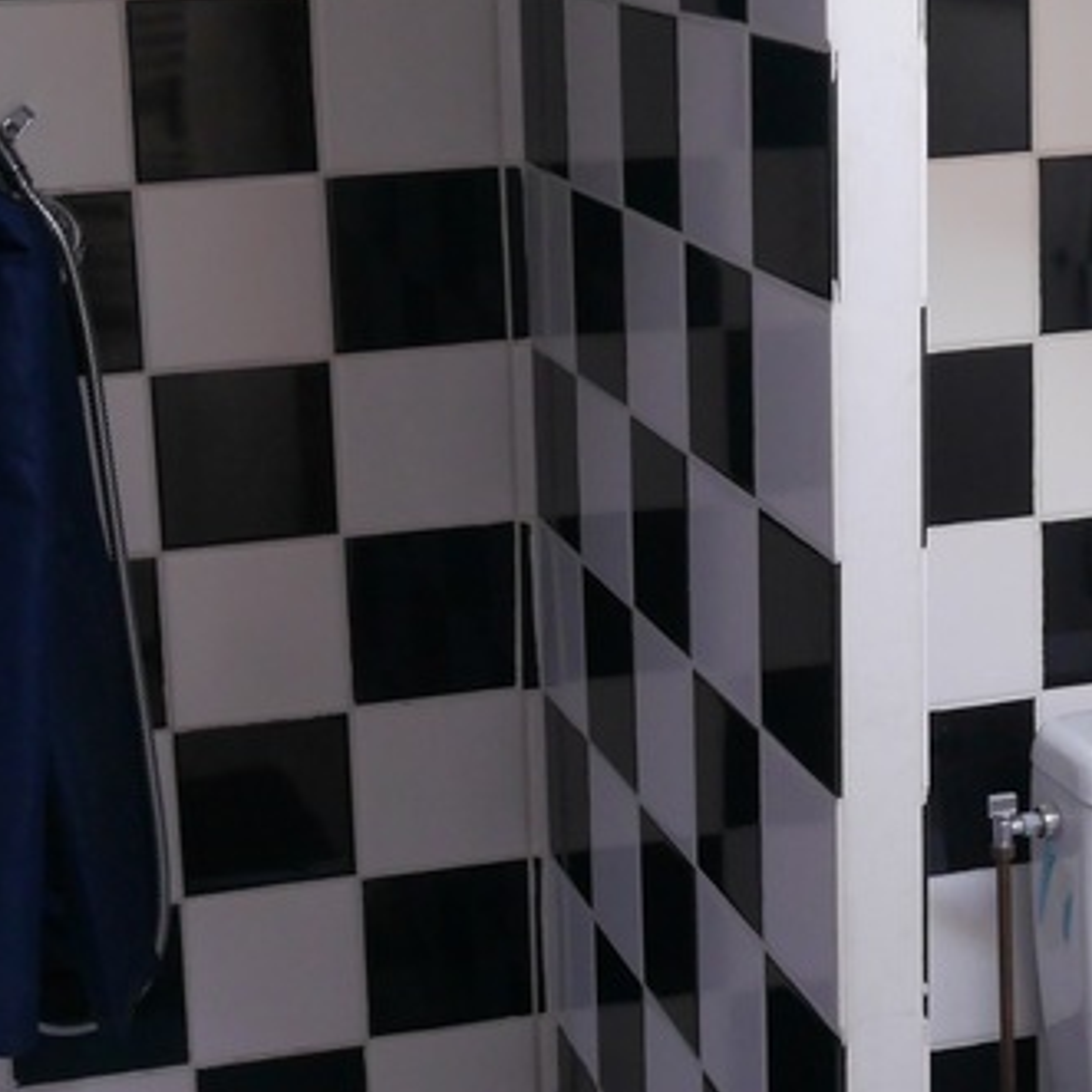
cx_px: 655
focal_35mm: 82
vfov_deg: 21.1
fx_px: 2927
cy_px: 406
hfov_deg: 21.1
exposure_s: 1/60
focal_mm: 15
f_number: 5
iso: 800
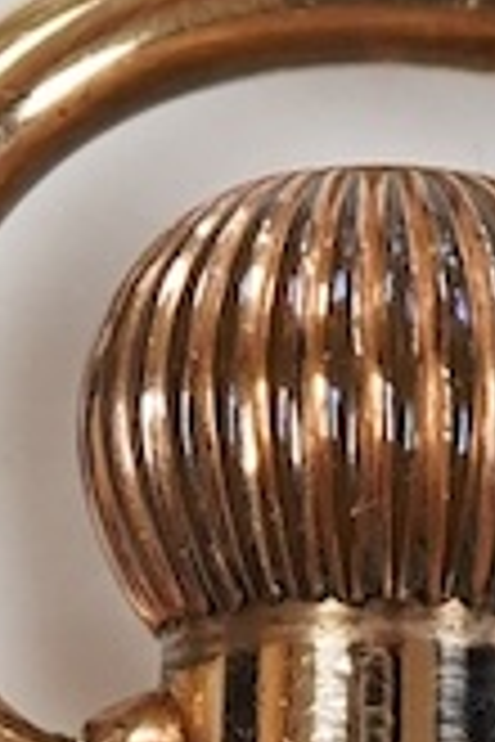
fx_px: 6311
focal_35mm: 306
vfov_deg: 6.2
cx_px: 315
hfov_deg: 4.5
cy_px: 2134
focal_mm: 30
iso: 2500
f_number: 16
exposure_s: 1/100
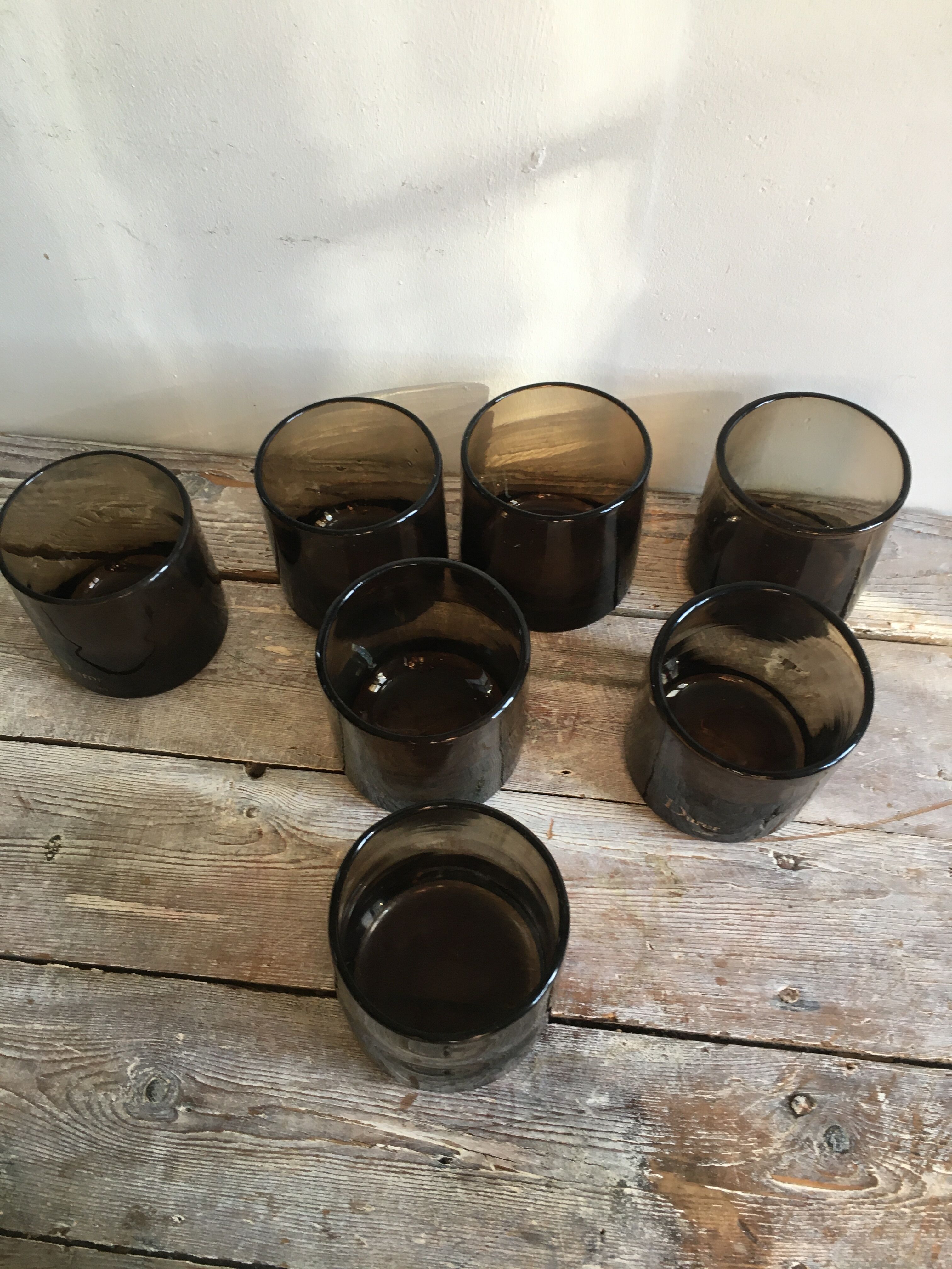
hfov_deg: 48.2
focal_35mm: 29
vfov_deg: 61.7
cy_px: 634
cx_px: 476
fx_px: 1063
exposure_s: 1/33
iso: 64
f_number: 2.2
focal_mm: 4.15
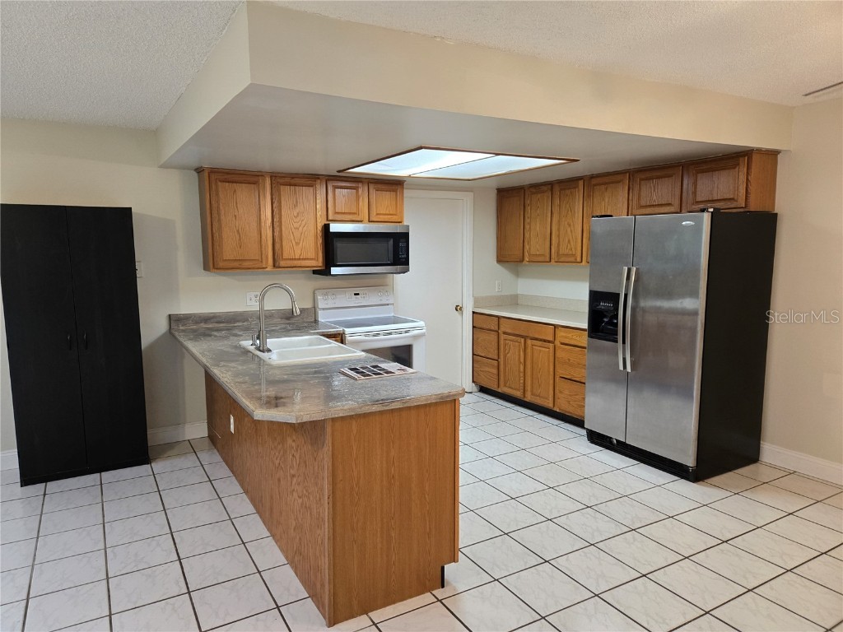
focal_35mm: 23
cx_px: 422
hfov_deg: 73.9
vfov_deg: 58.9
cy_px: 316
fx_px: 560
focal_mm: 5.4
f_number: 1.8
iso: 320
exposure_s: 1/120
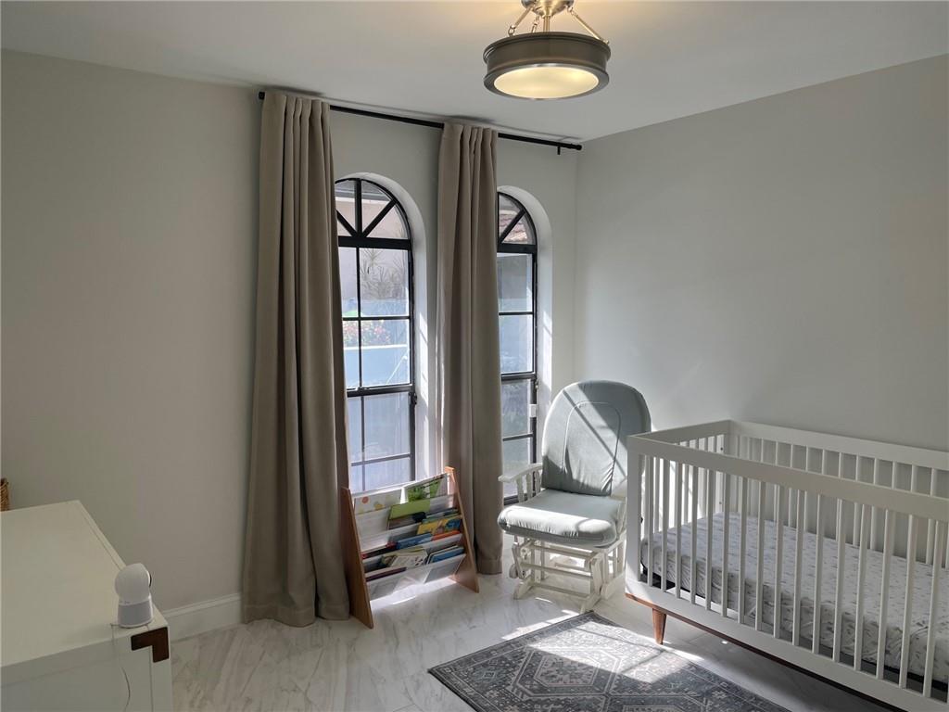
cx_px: 474
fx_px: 713
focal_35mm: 26
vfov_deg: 53.1
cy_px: 356
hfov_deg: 67.3
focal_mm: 4.2
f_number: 1.6
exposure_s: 1/244
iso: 32
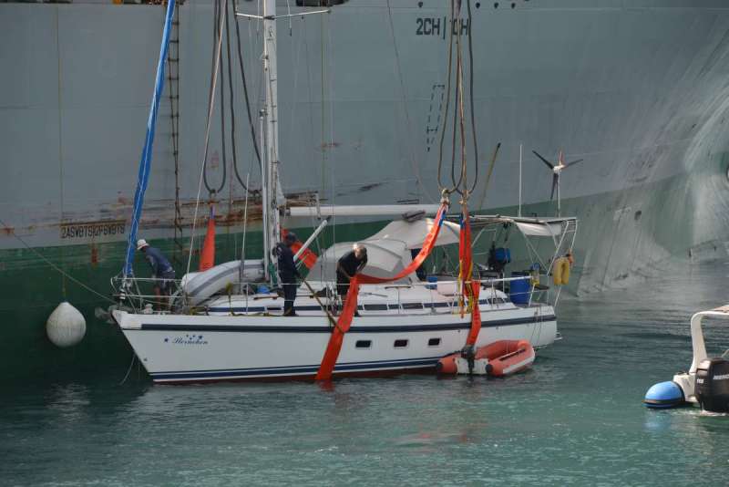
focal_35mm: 200
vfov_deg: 6.9
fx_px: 4051
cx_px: 364
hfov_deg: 10.3
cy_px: 244
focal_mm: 200
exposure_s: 1/200
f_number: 7.1
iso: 100
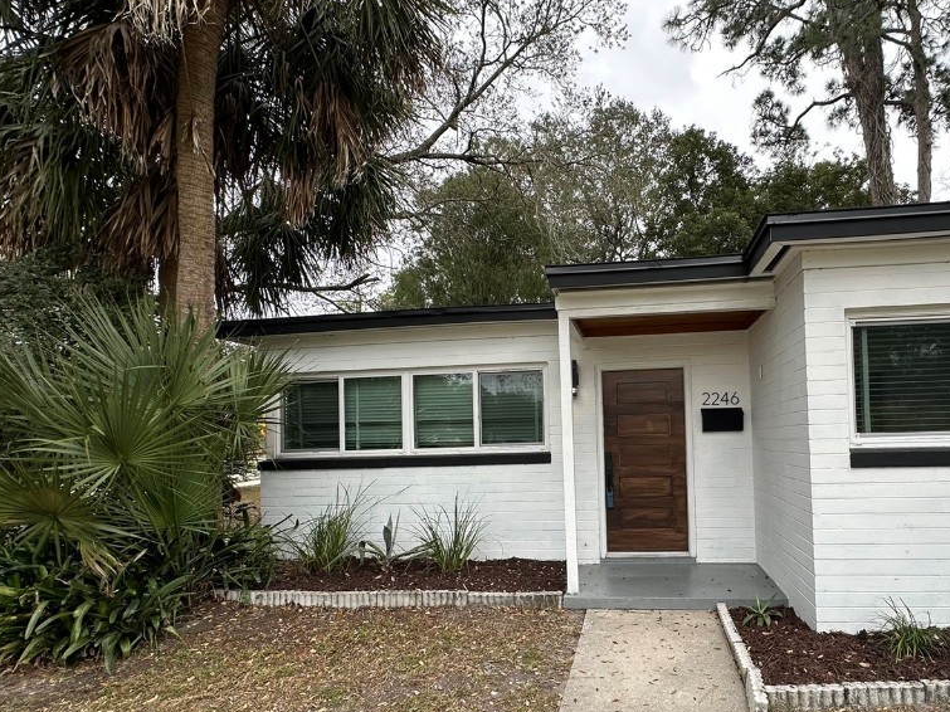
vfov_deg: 68.0
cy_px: 425
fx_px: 521
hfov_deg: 83.1
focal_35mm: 19
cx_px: 593
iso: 40
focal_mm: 2.22
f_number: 2.2
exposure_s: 1/268
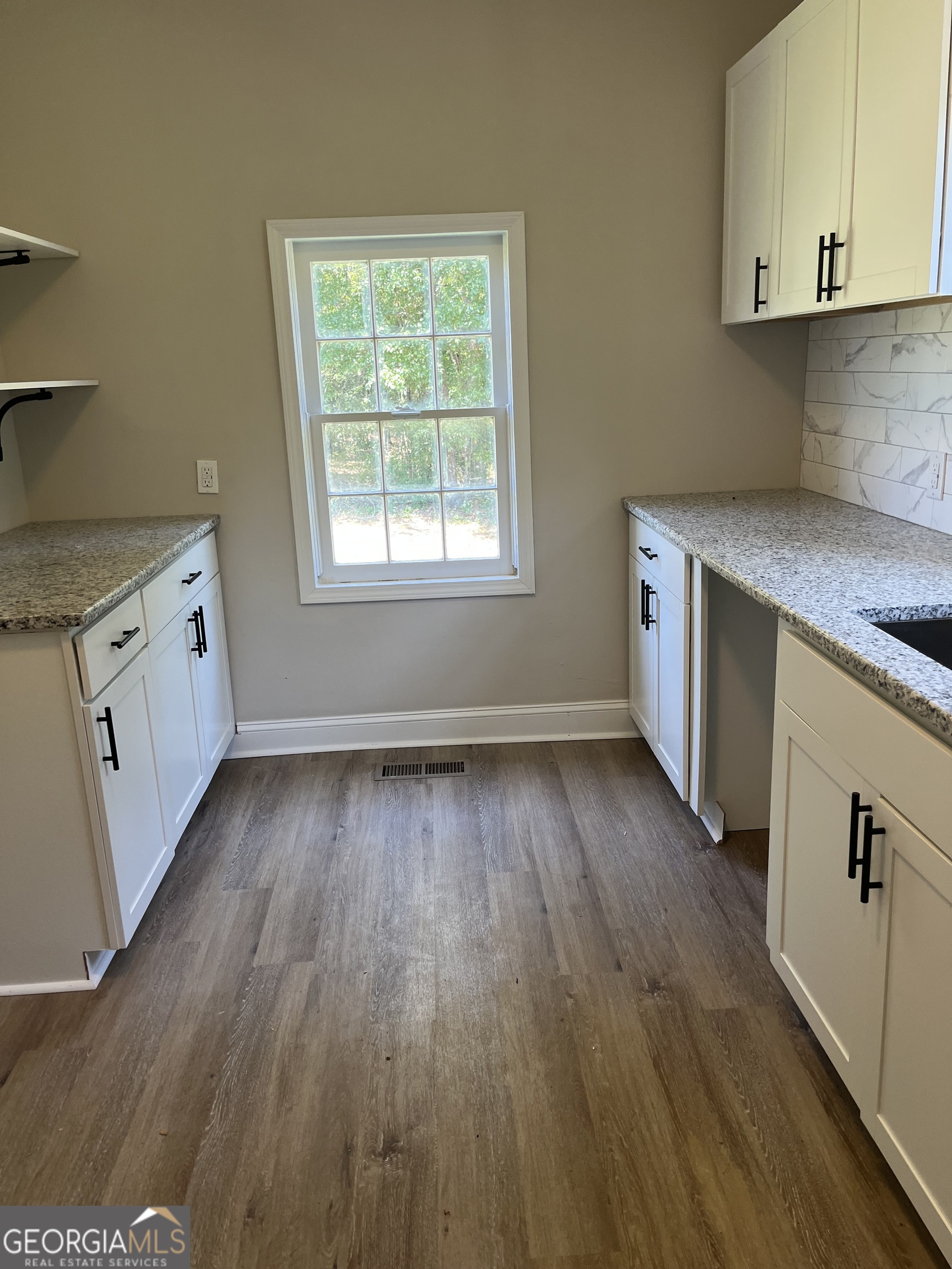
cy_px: 634
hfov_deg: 53.1
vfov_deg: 67.3
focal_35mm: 26
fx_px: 953
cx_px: 476
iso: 100
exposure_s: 1/120
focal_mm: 5.1
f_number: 1.6
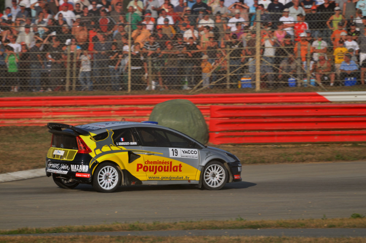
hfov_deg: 4.6
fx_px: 4569
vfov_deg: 3.0
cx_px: 183
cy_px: 122
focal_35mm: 450
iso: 200
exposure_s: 1/640
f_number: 6.3
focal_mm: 300
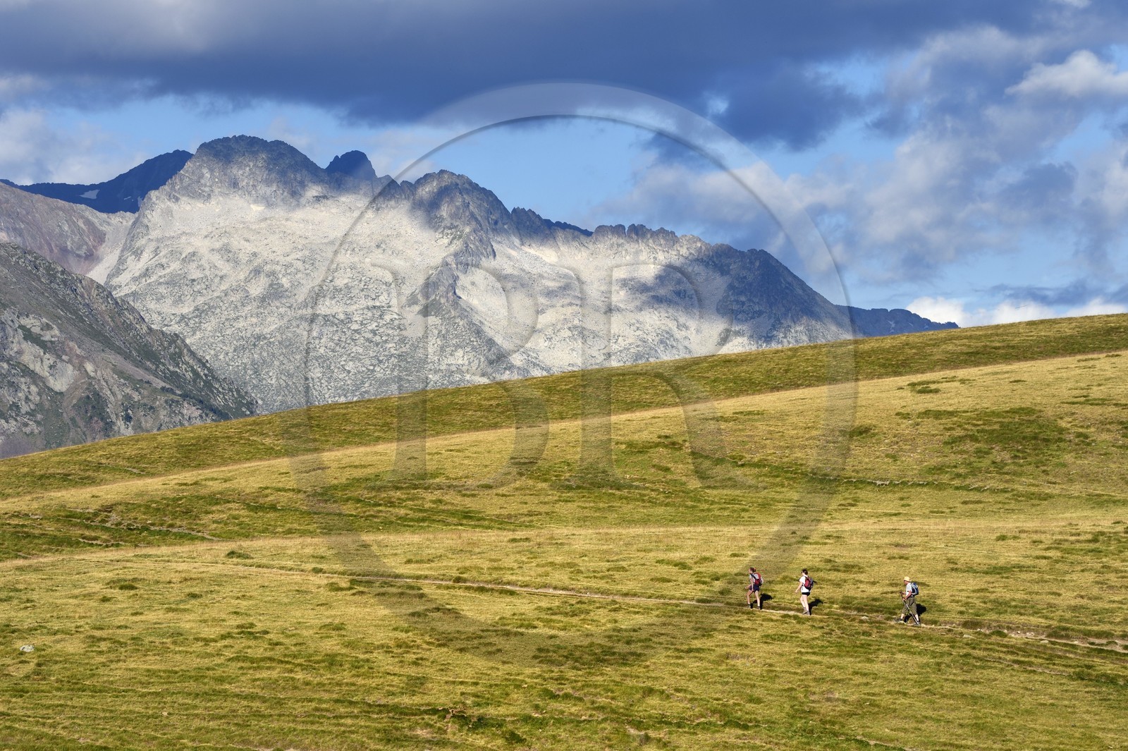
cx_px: 564
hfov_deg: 15.2
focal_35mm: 135
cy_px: 376
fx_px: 4228
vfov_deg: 10.1
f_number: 8
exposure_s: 1/500
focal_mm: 135
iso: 200
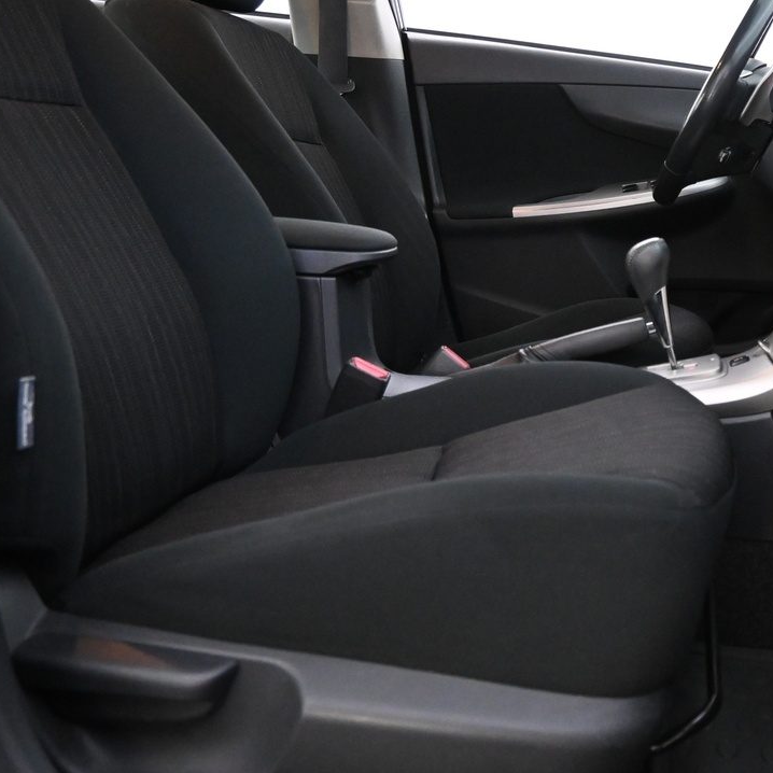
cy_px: 270
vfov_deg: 36.5
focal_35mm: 46
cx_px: 669
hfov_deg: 35.0
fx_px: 1162
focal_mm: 16
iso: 3200
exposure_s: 1/25
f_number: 3.5
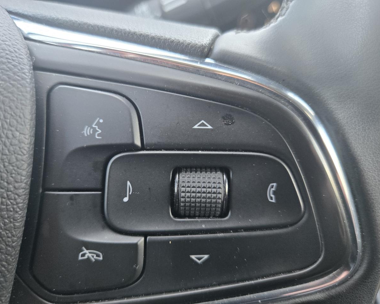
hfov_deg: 70.2
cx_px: 180
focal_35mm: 24
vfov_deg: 58.8
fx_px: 270
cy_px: 152
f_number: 1.8
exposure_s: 1/120
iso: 160
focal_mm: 5.4
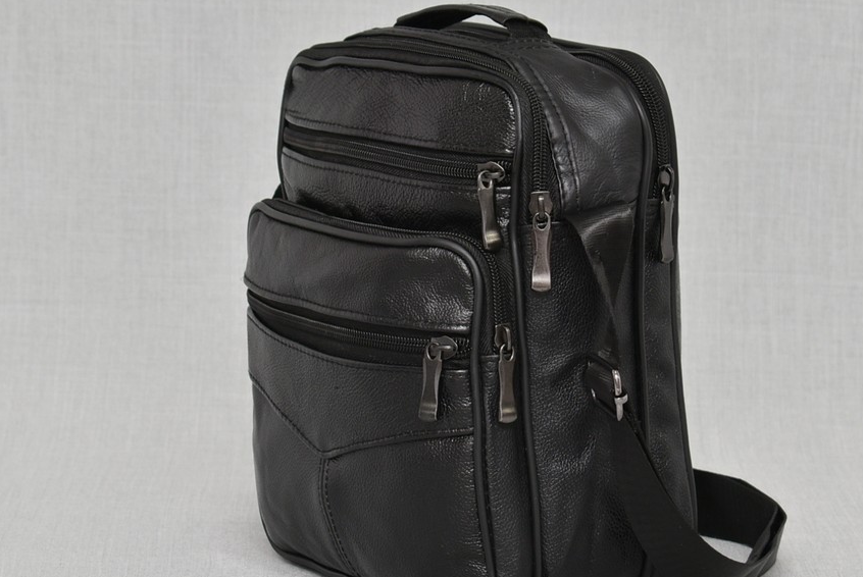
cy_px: 311
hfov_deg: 16.4
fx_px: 2994
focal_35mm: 125
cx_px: 487
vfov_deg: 11.0
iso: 100
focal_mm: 55
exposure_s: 1/60
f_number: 5.6
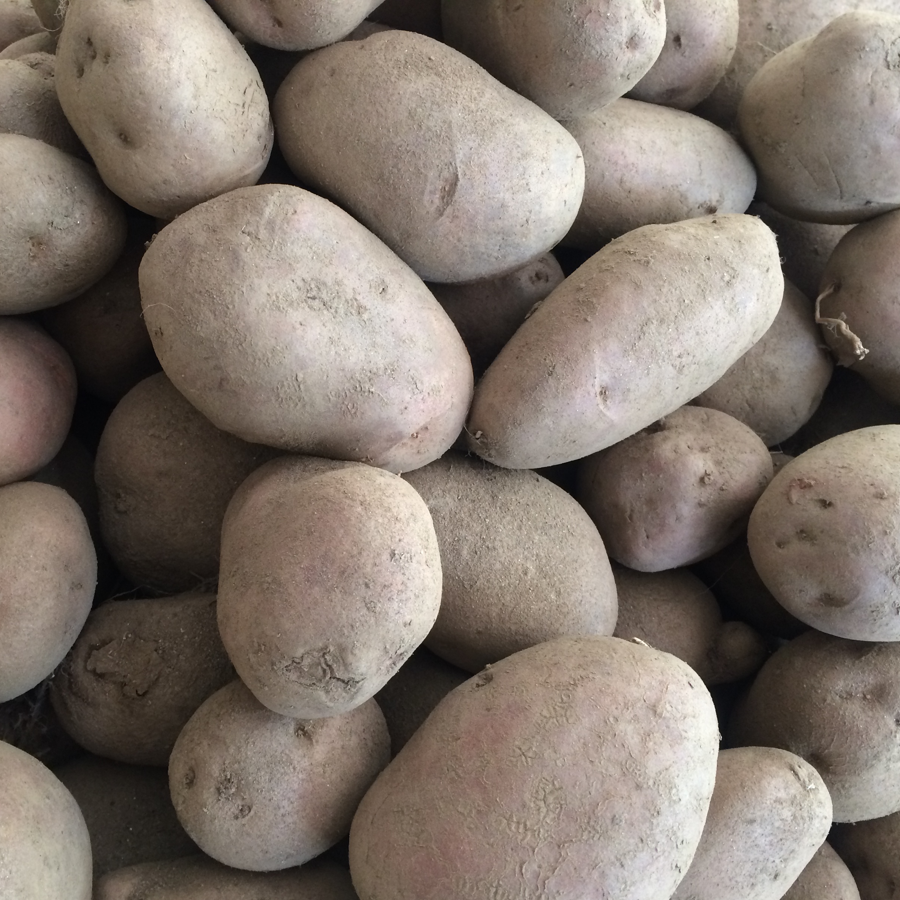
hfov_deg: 46.9
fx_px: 1030
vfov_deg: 47.2
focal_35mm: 35
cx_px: 353
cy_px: 461
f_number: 2.2
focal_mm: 4.15
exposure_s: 1/33
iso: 80
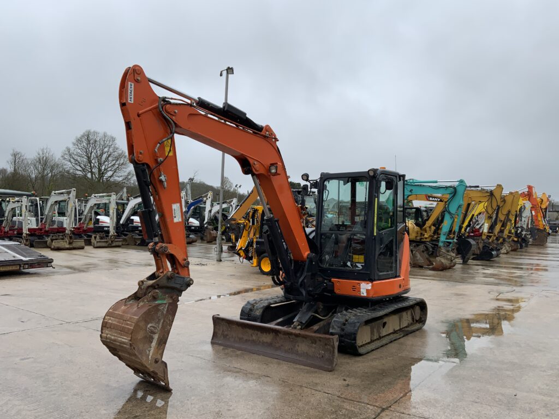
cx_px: 280
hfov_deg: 61.7
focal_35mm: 29
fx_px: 468
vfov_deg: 48.2
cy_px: 210
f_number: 1.8
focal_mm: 3
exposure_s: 1/620
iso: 16
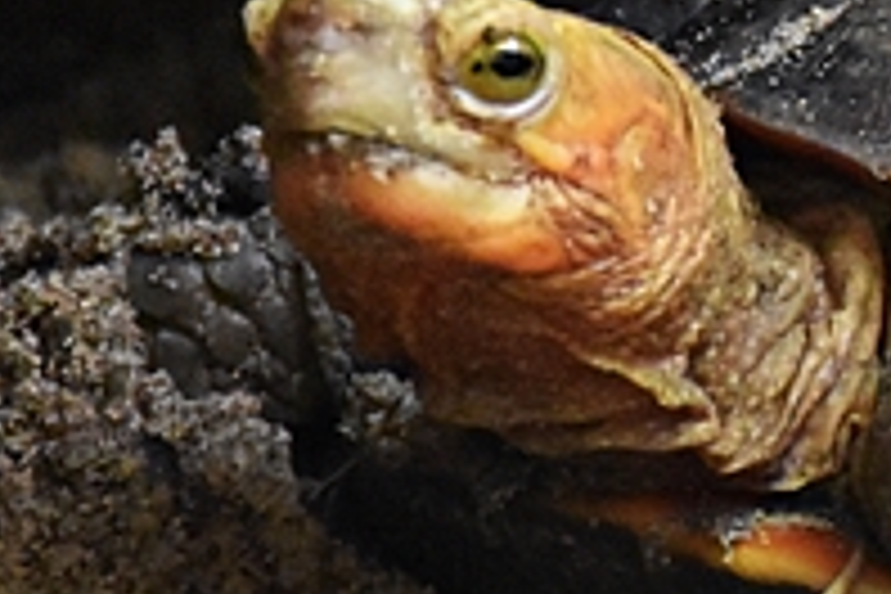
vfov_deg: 1.3
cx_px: 1058
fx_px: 26876
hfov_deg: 1.9
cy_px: -236
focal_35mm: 1086
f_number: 5.6
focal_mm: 140
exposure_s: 1/125
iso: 7200
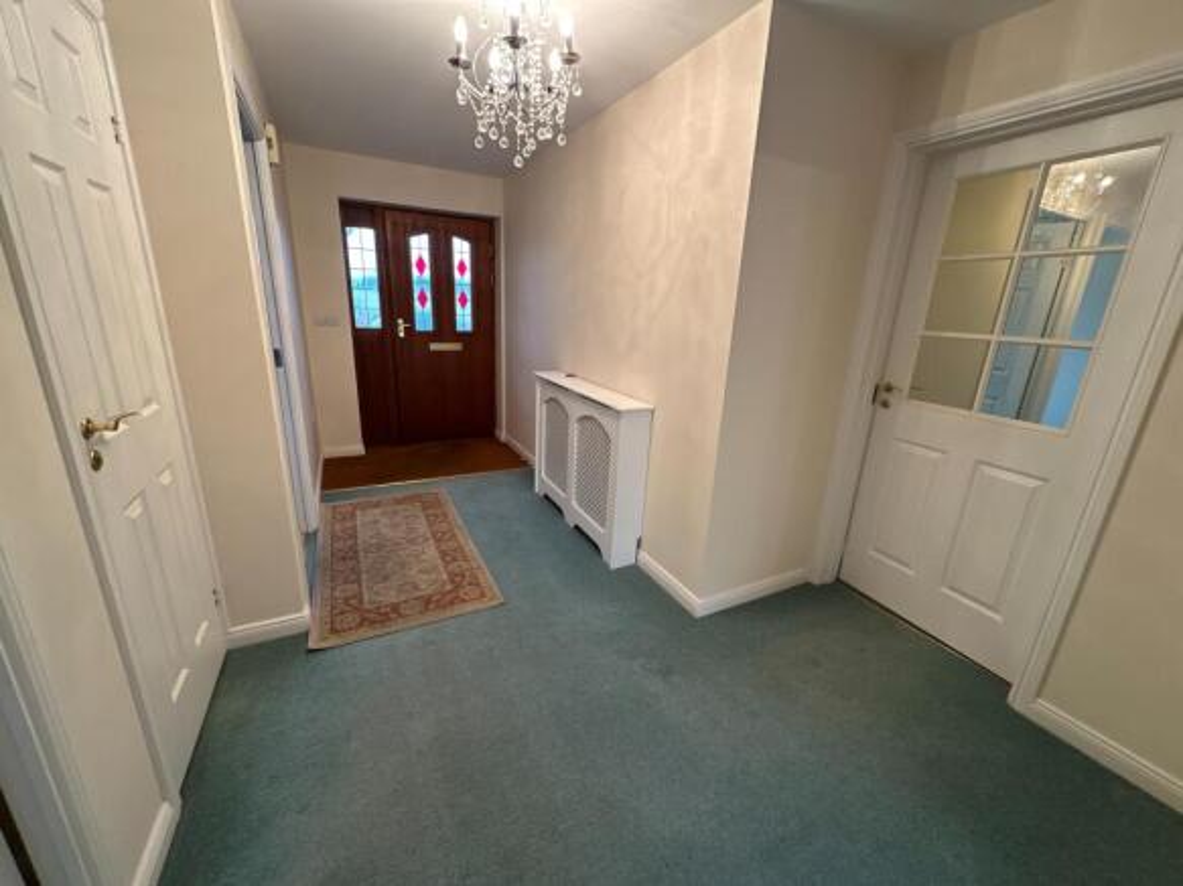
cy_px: 443
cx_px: 592
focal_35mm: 14
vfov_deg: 85.7
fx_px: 478
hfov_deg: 102.1
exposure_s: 1/50
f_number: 2.2
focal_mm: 2.22
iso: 160
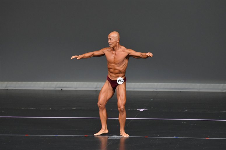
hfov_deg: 6.5
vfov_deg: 4.4
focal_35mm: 315
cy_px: 75
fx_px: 1977
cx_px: 113
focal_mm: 210
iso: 4000
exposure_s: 1/400
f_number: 5.6
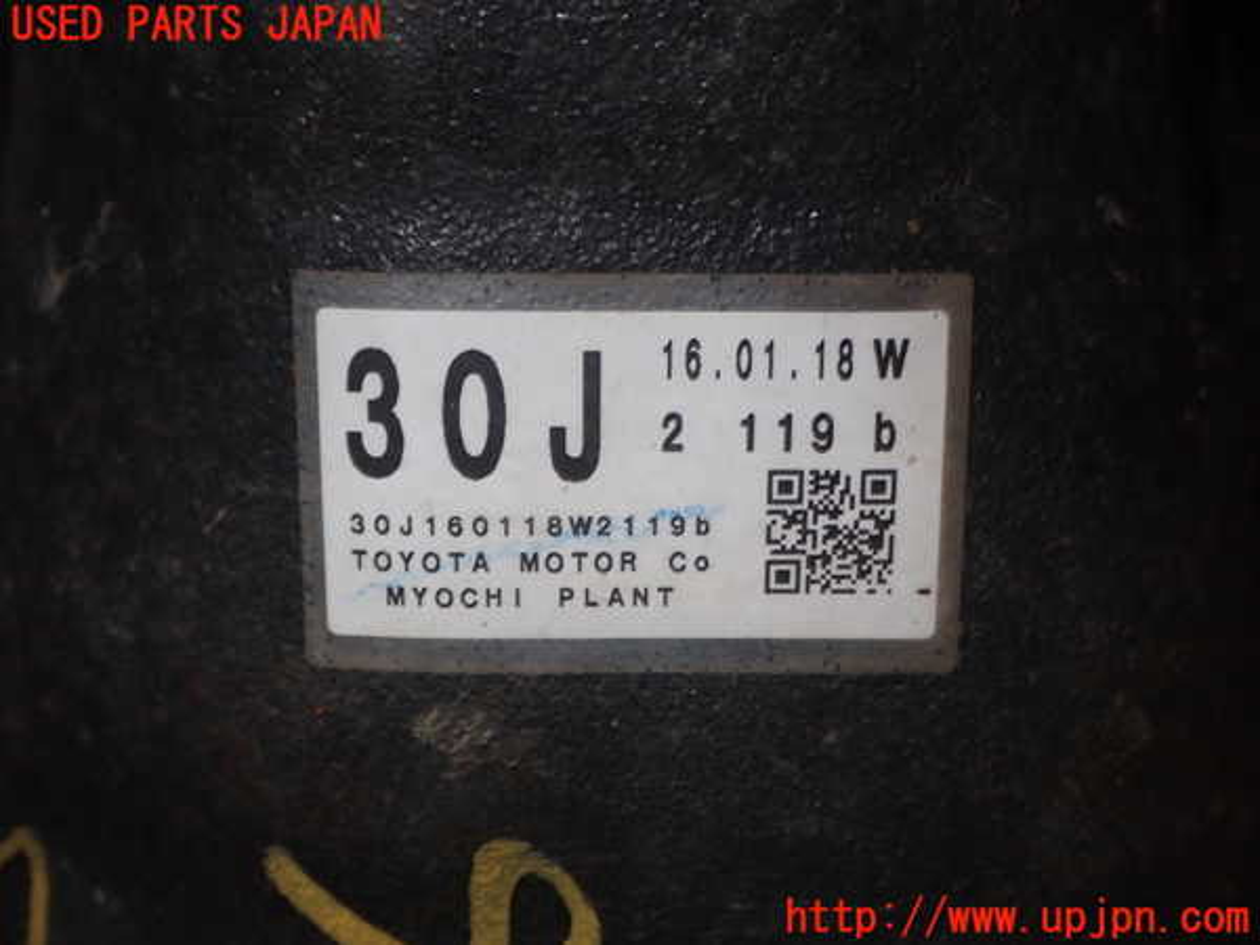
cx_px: 630
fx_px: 1602
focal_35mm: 44
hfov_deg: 42.9
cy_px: 472
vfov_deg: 32.9
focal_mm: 7.84
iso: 200
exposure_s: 1/40
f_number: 9
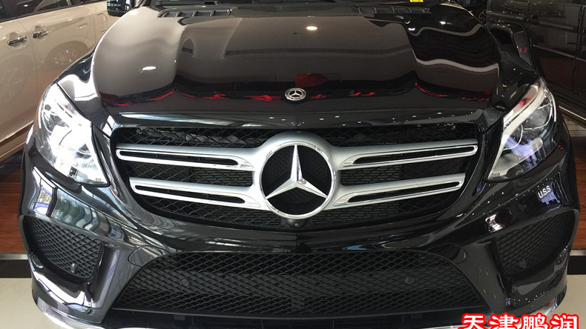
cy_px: 123
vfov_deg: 36.4
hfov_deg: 61.0
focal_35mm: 32
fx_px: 497
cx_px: 294
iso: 64
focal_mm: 4.15
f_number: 2.2
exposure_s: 1/33
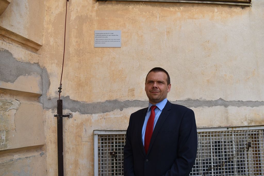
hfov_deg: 61.9
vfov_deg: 43.6
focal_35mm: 30
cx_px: 132
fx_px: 220
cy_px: 88
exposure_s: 1/160
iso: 100
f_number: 6.3
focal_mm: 20
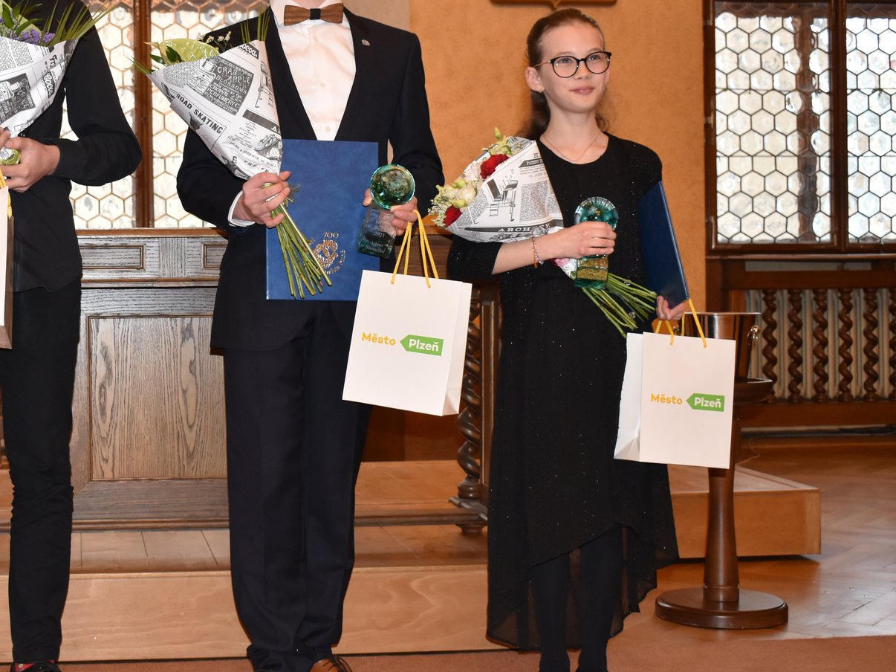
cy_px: 292
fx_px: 1547
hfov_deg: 31.4
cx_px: 166
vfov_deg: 24.5
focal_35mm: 60
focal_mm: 25
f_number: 4
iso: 800
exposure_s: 1/60
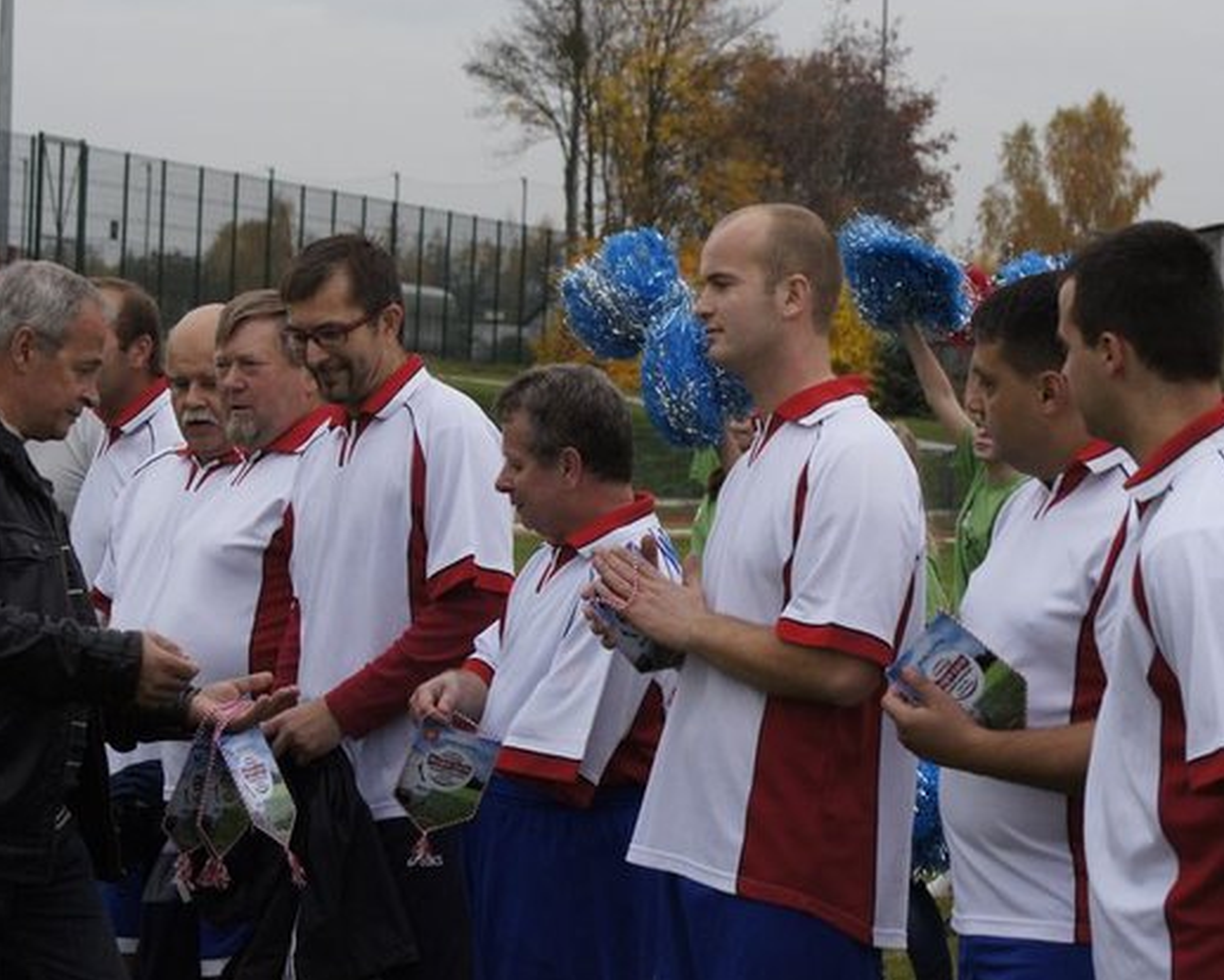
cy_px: 483
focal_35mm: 133
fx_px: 4805
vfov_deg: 11.6
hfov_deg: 14.5
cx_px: 606
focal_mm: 75
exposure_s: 1/1250
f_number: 8
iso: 1600
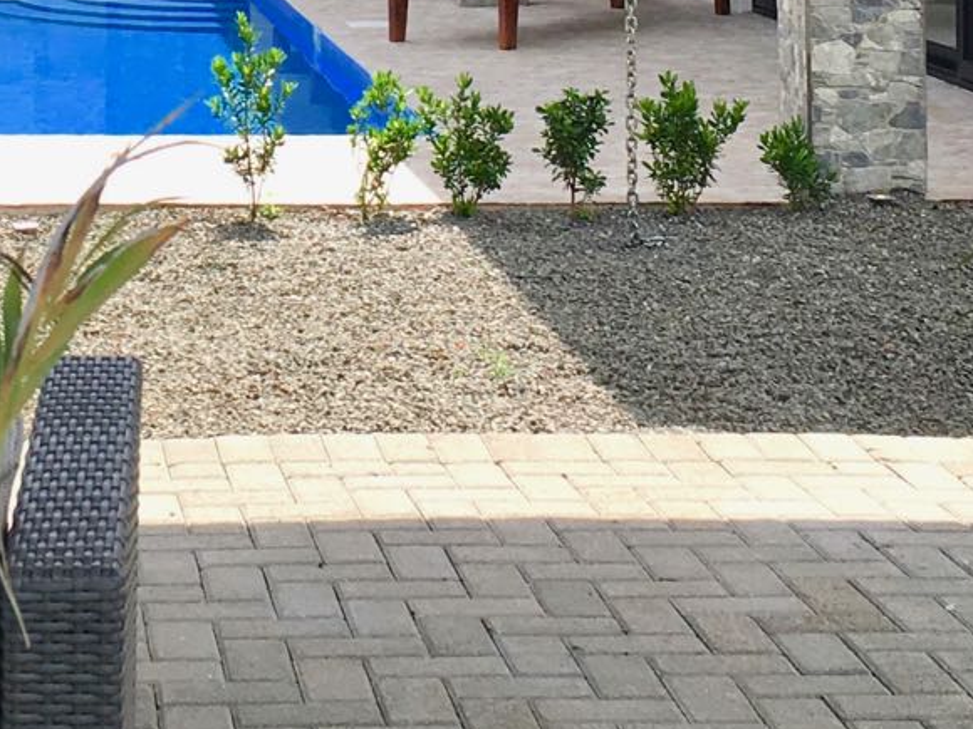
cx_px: -57
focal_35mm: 64
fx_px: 1799
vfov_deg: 21.8
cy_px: -54
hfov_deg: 28.0
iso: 25
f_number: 2.2
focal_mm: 4.15
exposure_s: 1/725
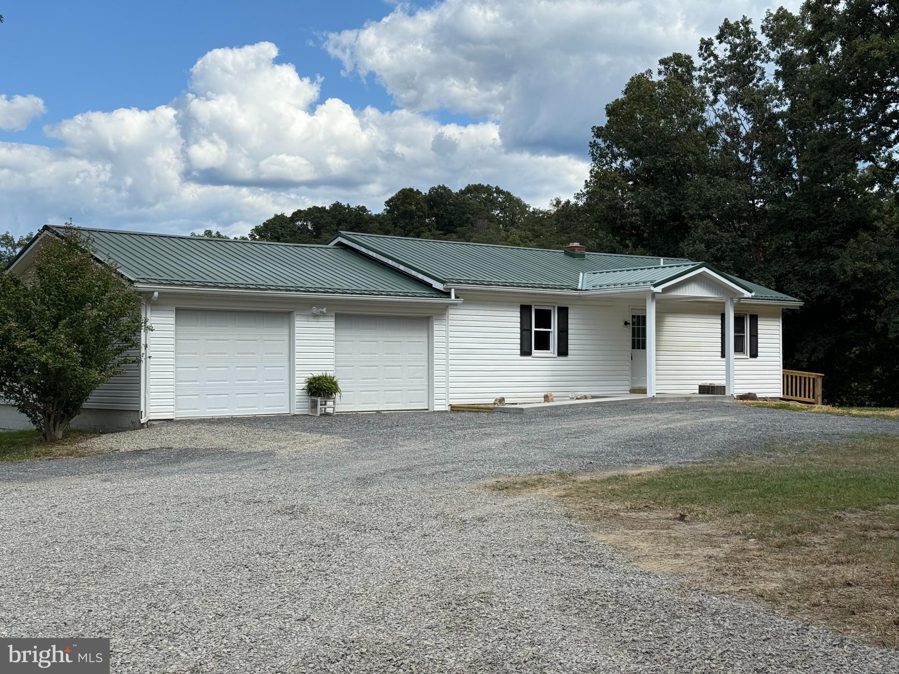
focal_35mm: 48
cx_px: 450
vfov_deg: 30.3
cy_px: 337
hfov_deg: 39.7
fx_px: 1247
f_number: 1.78
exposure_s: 1/3534
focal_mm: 6.76
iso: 64
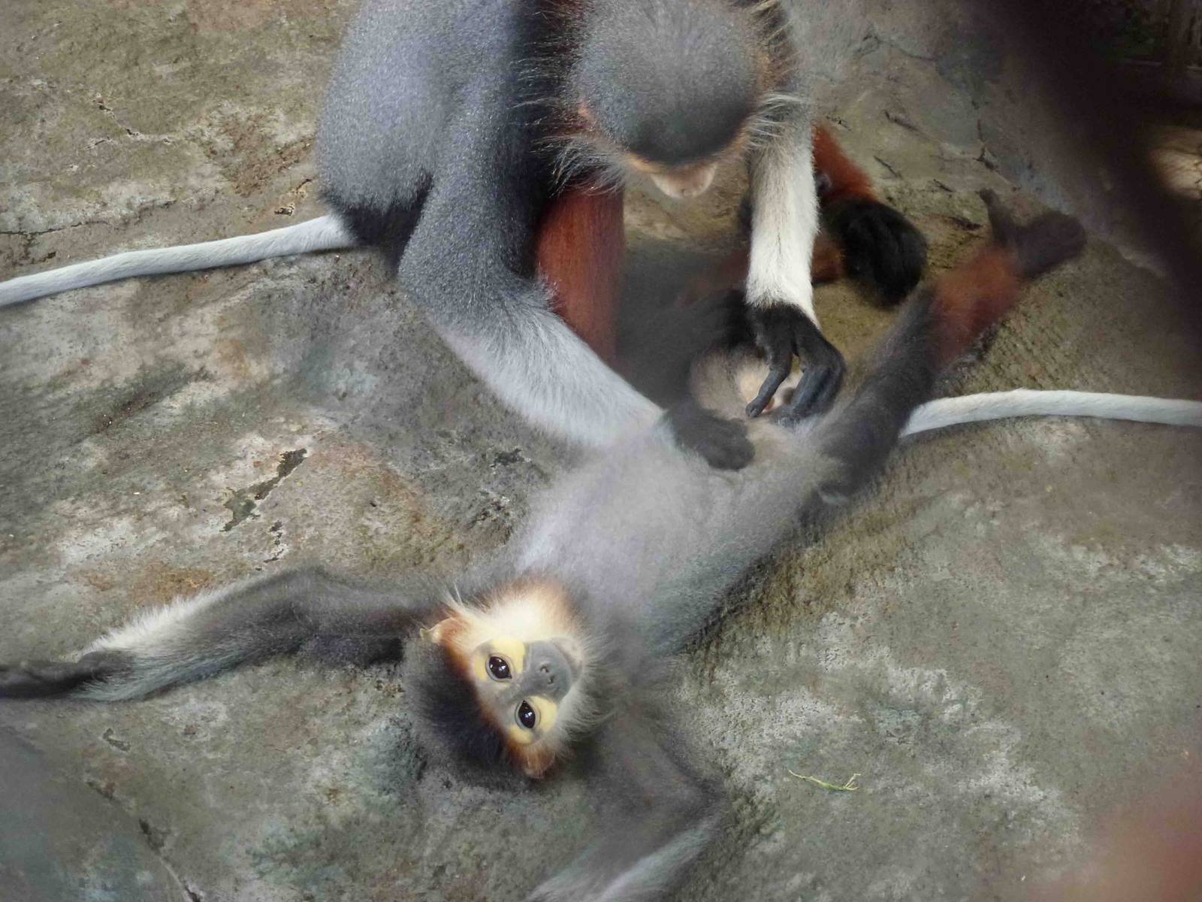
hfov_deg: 23.8
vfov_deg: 18.0
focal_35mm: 82
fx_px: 2847
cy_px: 451
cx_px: 601
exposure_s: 1/50
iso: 400
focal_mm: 14.8
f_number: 4.8
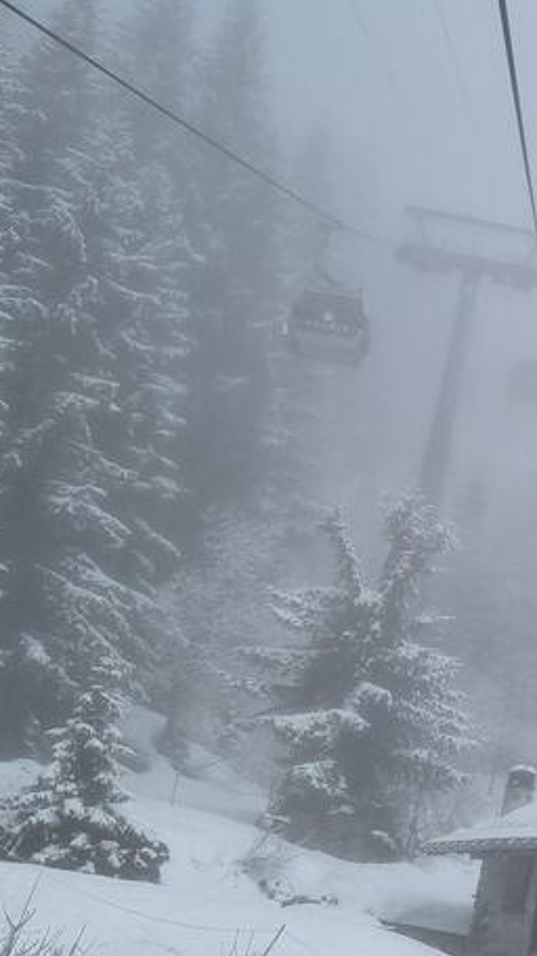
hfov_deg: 17.5
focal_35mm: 64
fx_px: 1622
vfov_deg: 32.8
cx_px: 713
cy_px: 460
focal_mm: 5.4
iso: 50
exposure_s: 1/1996
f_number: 1.8
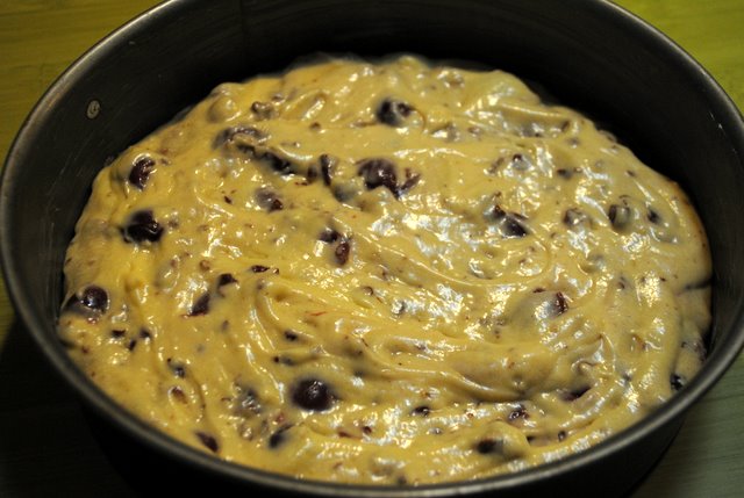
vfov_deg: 26.6
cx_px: 372
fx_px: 1056
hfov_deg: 38.8
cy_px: 249
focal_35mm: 51
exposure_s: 1/30
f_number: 5
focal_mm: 34
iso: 500
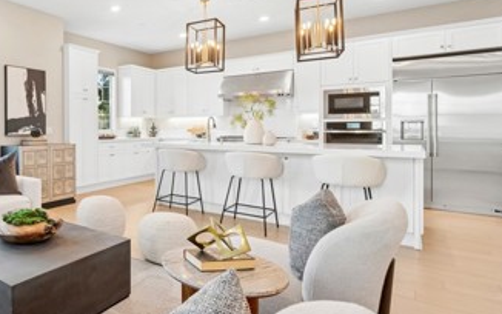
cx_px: 57
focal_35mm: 24
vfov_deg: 51.0
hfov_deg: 63.4
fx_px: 328
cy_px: 136
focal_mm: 12
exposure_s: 1/6
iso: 400
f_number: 8
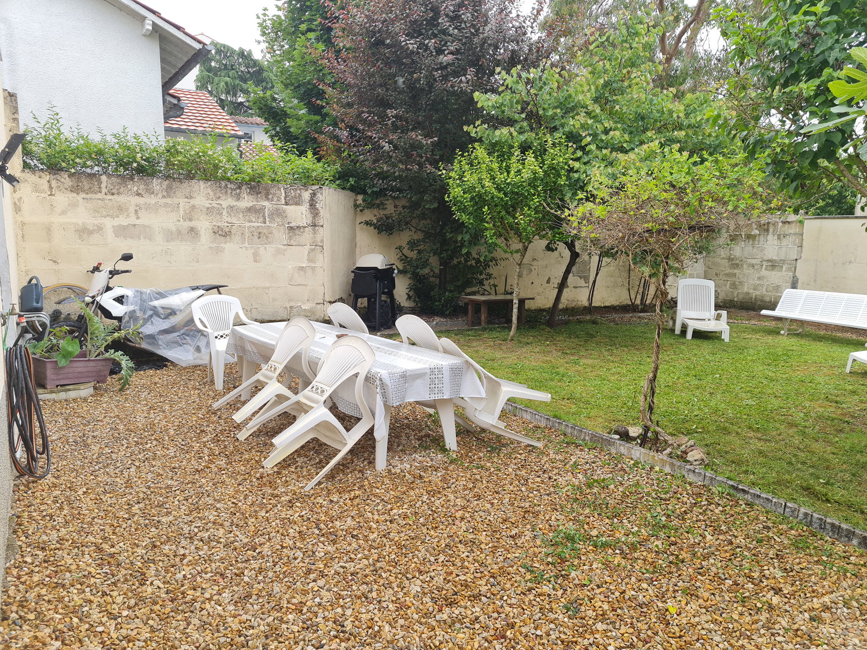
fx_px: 651
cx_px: 434
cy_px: 325
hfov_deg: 67.3
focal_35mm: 26
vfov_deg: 53.1
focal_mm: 5.4
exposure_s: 1/672
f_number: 1.8
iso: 50
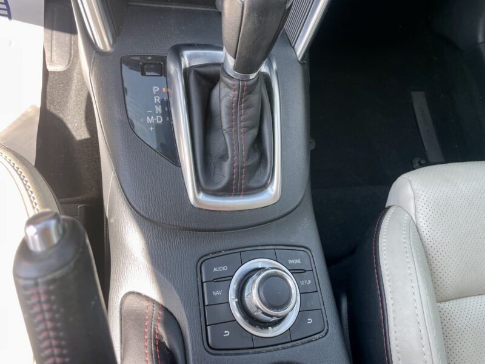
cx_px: 242
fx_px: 364
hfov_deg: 67.3
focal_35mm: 26
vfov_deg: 53.1
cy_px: 182
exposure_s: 1/121
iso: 40
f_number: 1.6
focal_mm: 4.2
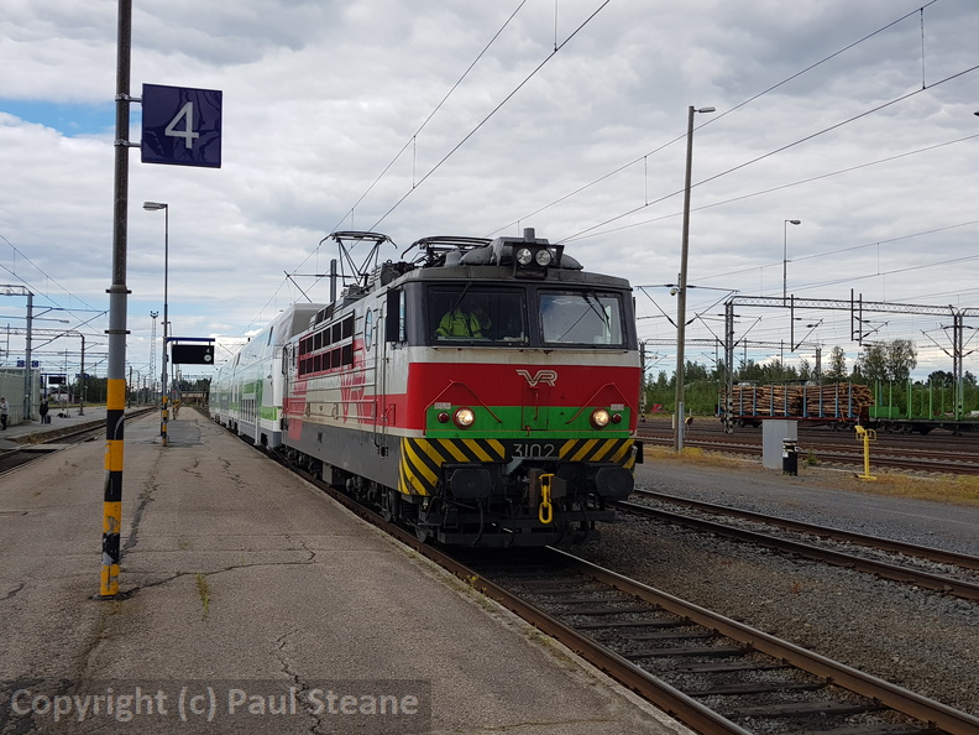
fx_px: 735
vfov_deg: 53.1
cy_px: 368
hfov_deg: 67.3
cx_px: 490
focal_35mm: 26
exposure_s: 1/1692
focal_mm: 4.2
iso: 40
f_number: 1.7
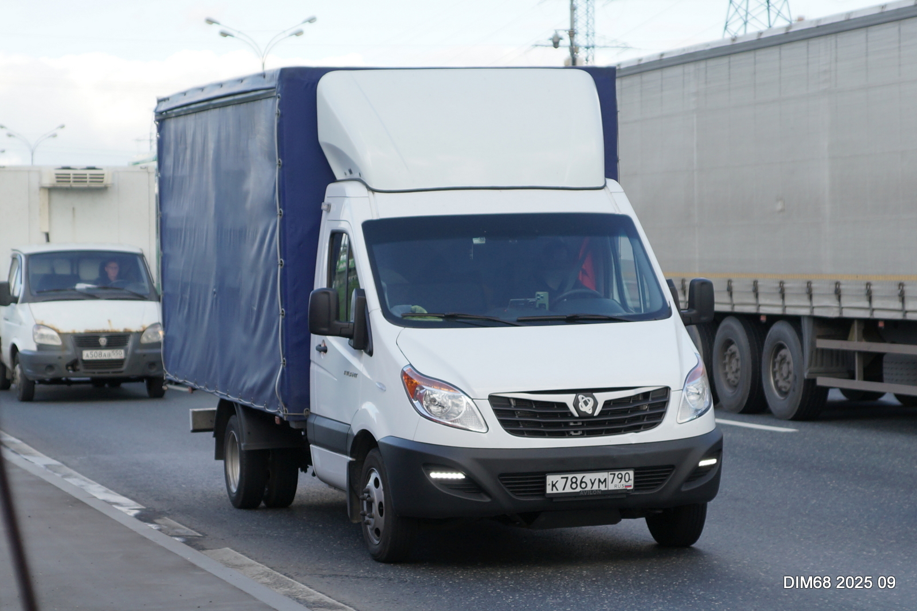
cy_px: 306
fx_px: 1273
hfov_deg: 39.6
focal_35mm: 50
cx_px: 458
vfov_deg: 27.0
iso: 200
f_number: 2.8
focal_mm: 50
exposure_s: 1/1000
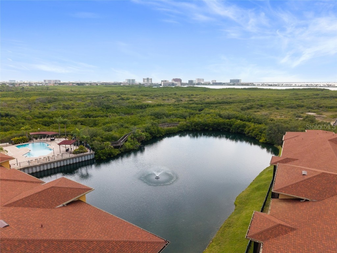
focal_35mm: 24
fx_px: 234
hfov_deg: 71.6
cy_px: 126
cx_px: 168
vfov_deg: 56.8
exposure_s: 1/80
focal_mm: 8.67
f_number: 1.8
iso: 300
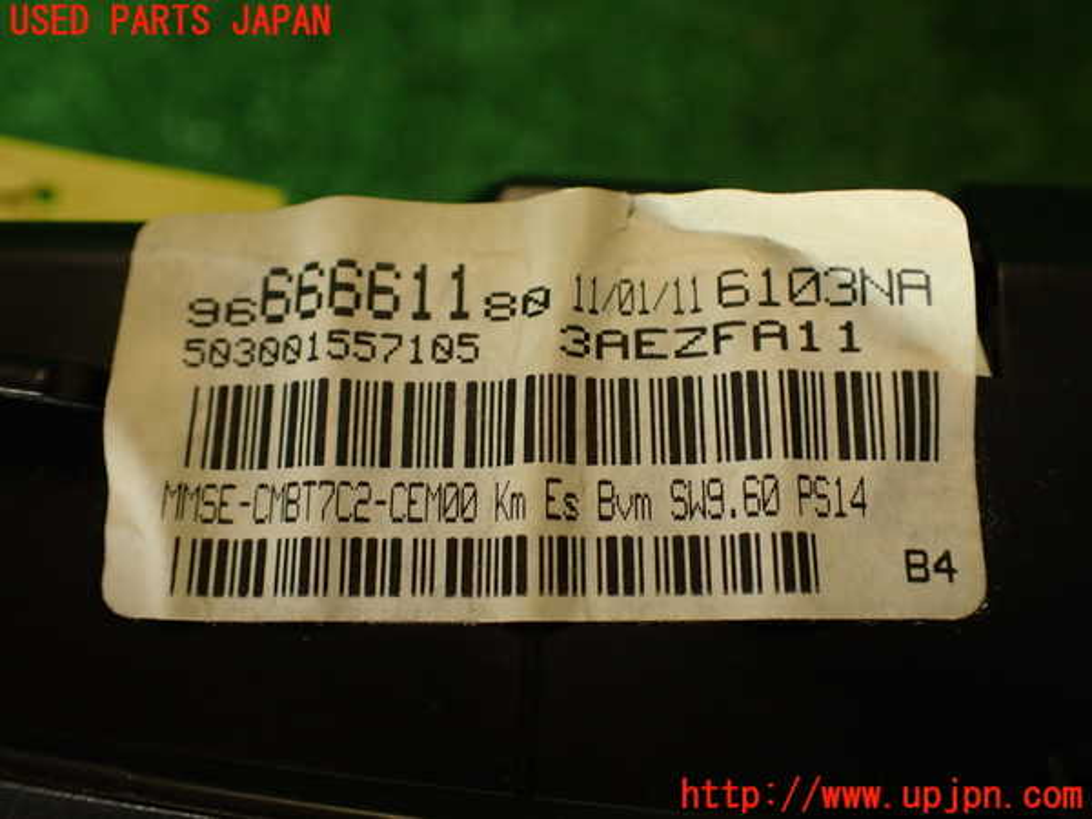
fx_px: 1009
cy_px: 410
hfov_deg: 56.8
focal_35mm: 32
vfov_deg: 44.2
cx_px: 546
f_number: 2.4
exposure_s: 1/60
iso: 125
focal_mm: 5.79
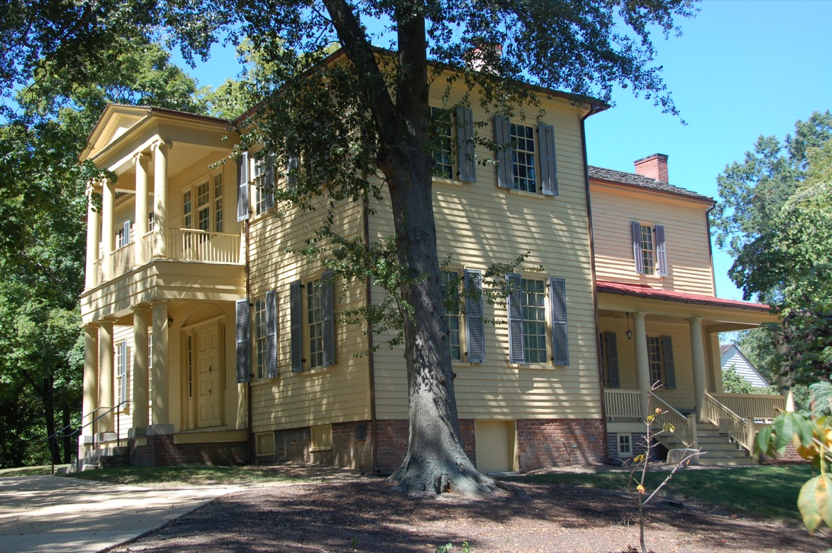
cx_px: 416
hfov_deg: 42.4
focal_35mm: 46
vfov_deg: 28.9
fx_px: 1074
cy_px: 276
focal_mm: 31
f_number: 6.3
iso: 200
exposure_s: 1/160
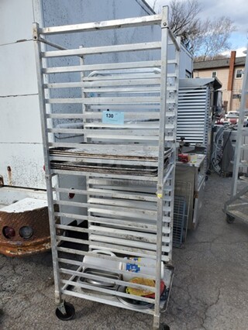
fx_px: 248
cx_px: 124
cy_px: 165
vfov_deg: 67.3
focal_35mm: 26
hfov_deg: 53.1
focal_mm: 4.3
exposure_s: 1/679
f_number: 2.4
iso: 50
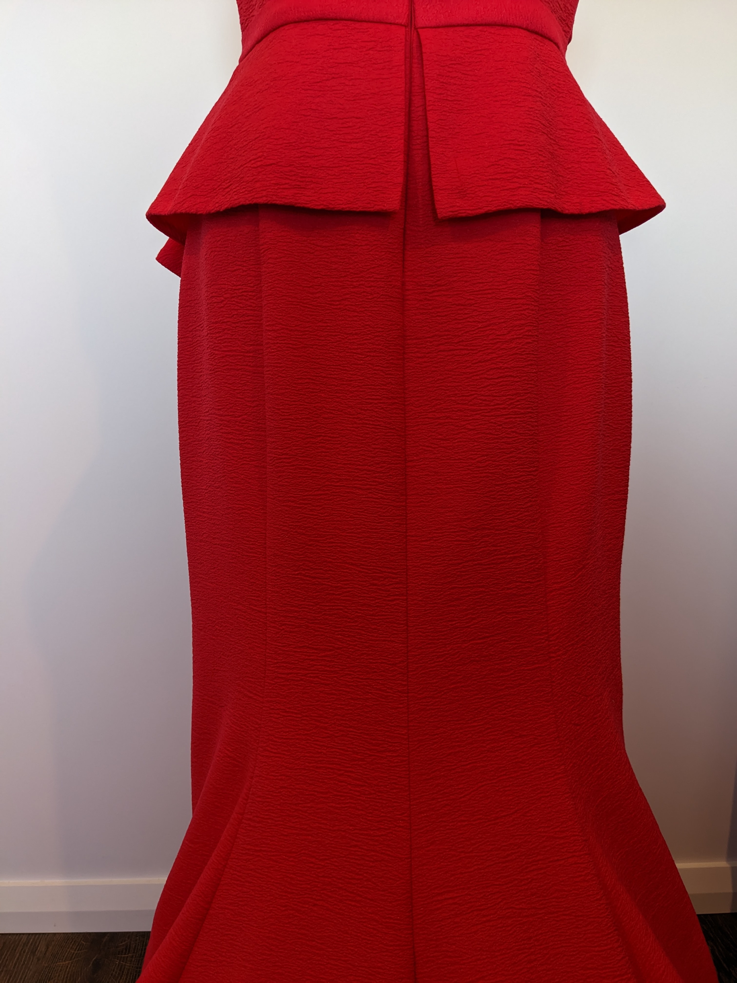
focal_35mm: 27
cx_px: 368
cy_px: 492
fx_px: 766
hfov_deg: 51.4
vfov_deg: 65.3
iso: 60
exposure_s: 1/50
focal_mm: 4.38
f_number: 1.73
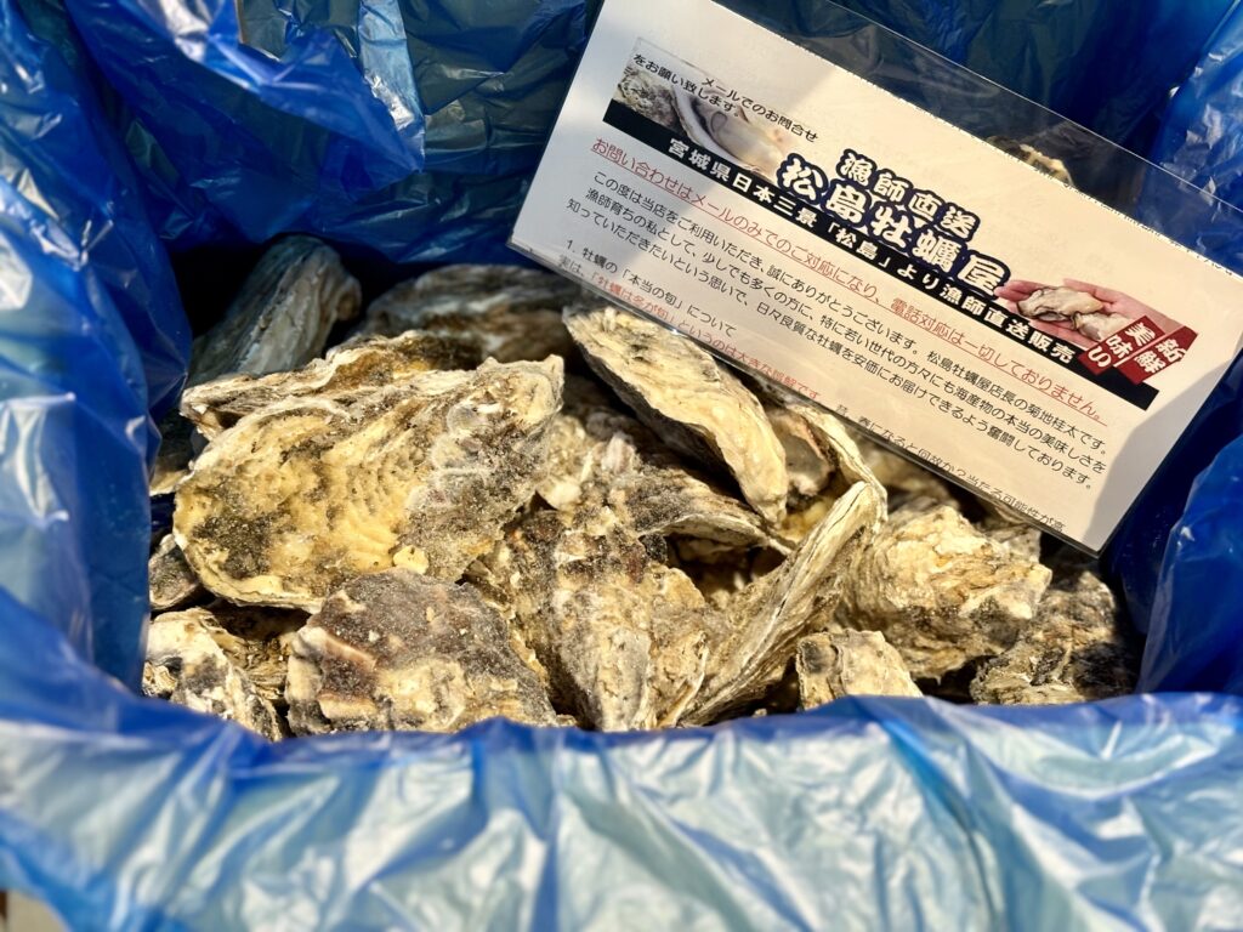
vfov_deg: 28.0
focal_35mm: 52
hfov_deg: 36.8
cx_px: 622
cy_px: 466
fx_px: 1867
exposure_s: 1/33
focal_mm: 5.96
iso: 125
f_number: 1.6
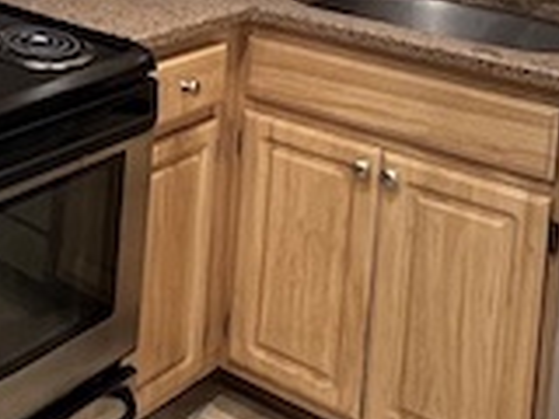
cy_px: -143
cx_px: -168
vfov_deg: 20.4
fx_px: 1050
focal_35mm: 65
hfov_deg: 25.6
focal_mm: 1.57
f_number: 1.8
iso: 320
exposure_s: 1/60
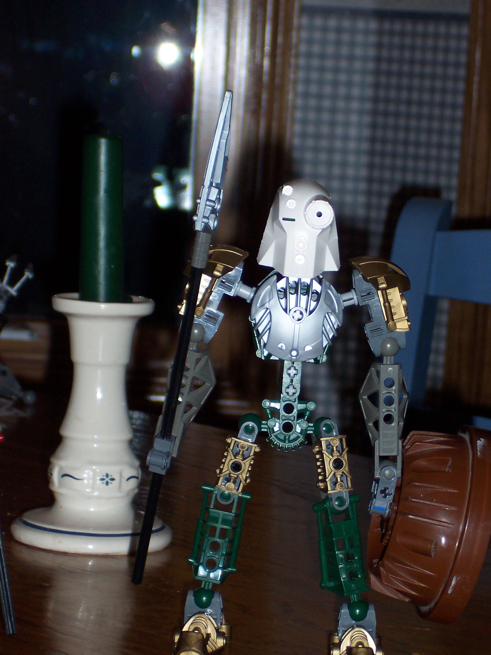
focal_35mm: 145
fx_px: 2743
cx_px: 246
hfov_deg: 10.2
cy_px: 326
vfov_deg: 13.6
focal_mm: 22.4
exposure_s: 1/125
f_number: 4.9
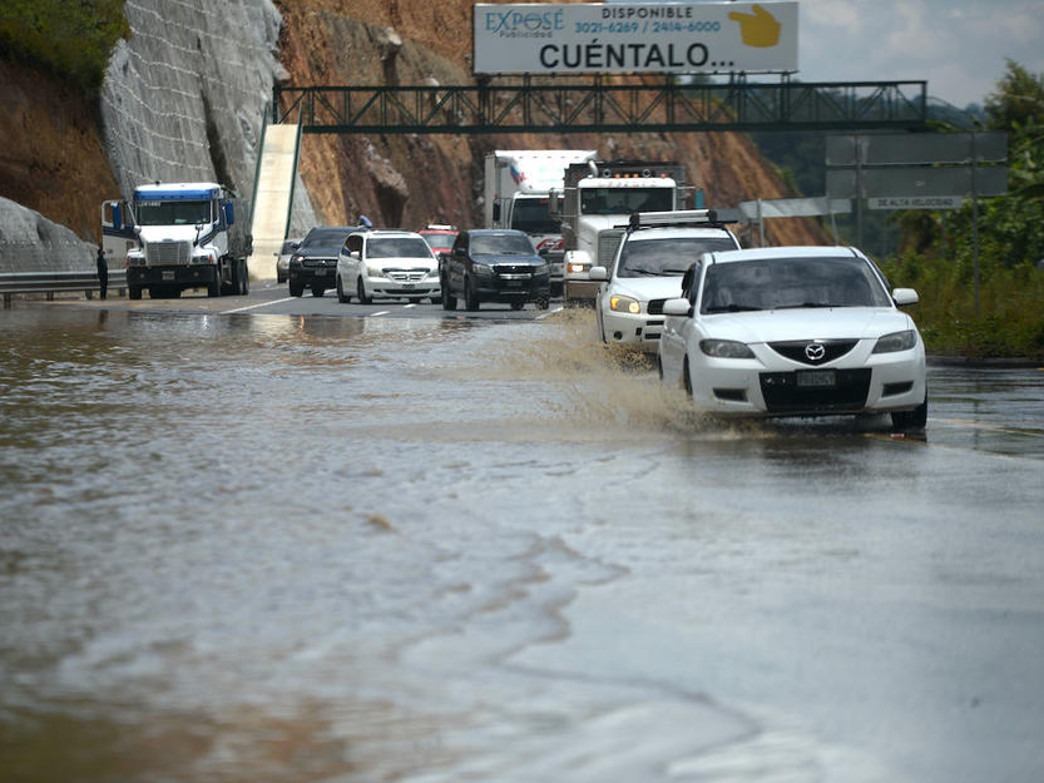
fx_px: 6546
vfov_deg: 6.8
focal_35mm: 217
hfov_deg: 9.1
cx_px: 500
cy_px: 392
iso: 125
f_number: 4
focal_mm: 200
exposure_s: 1/3200
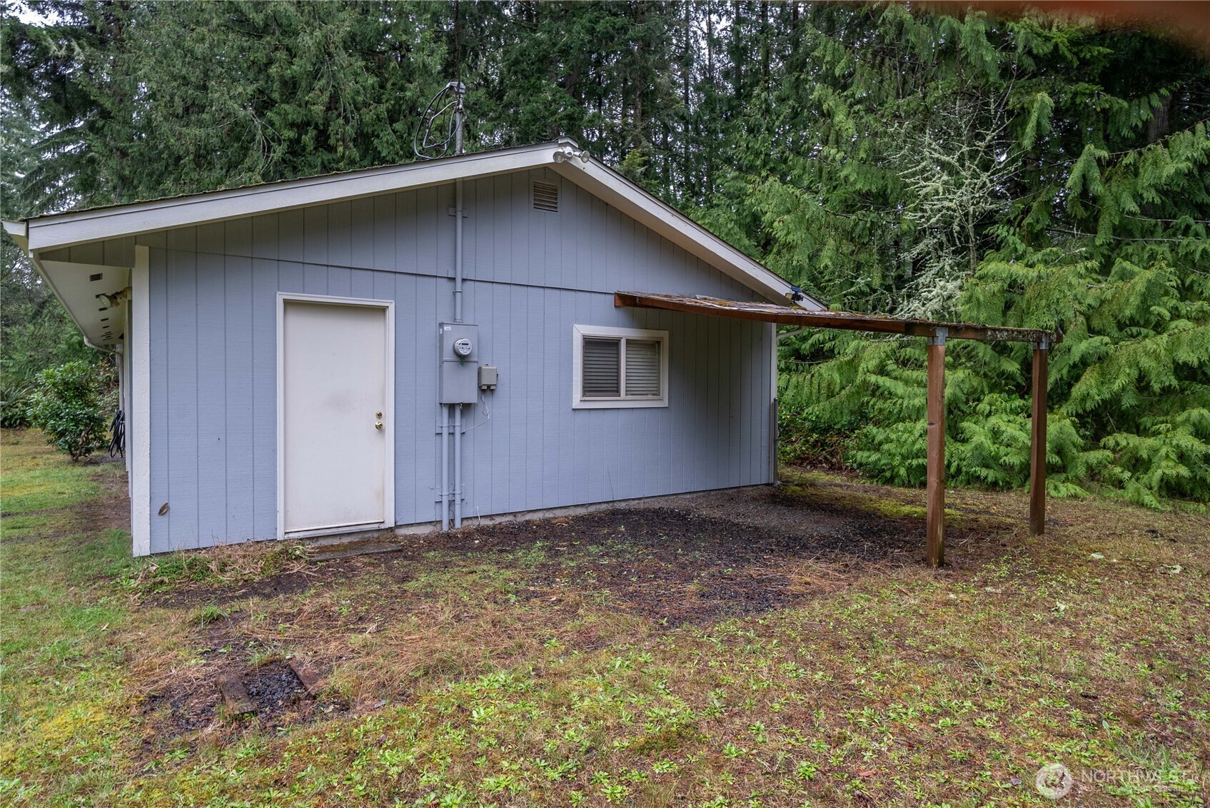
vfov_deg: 64.6
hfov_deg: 86.9
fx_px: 639
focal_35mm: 19
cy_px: 404
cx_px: 605
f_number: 7.1
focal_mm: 19
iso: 400
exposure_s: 1/30
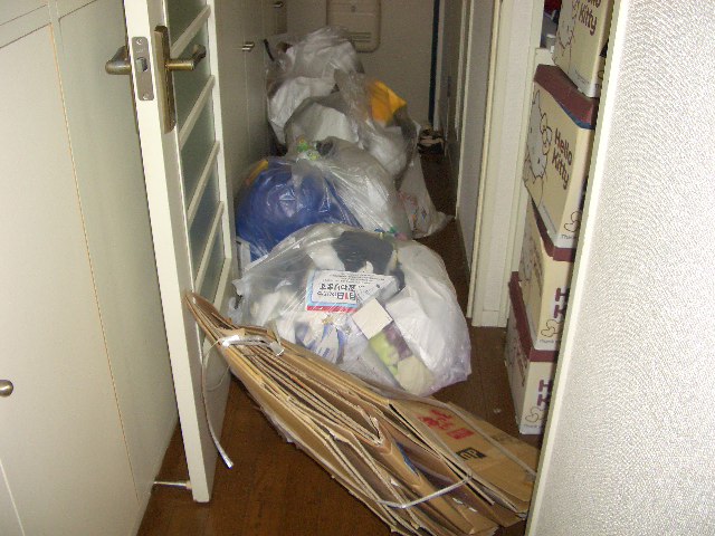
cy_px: 268
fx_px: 723
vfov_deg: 40.7
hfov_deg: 52.6
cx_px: 358
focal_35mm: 35
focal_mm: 5.8
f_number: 2.6
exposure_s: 1/60
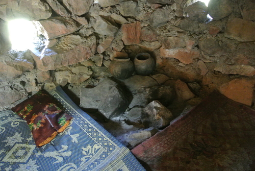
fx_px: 199
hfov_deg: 65.4
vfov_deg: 46.5
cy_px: 86
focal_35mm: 28
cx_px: 128
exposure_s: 1/60
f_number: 3.5
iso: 3200
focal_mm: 10.7
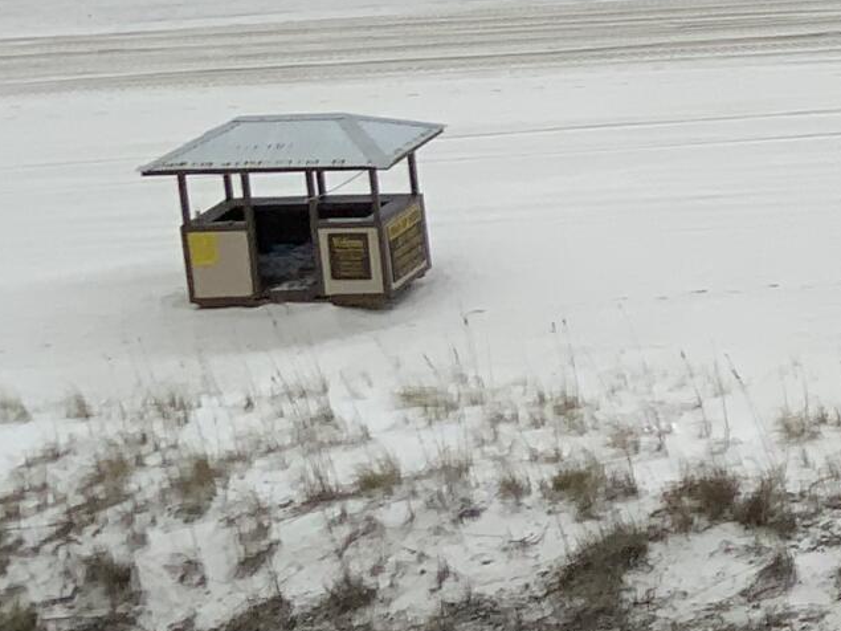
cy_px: -64
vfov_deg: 10.7
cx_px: 1788
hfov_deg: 12.4
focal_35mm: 137
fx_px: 3328
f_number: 1.8
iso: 16
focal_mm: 3
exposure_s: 1/842
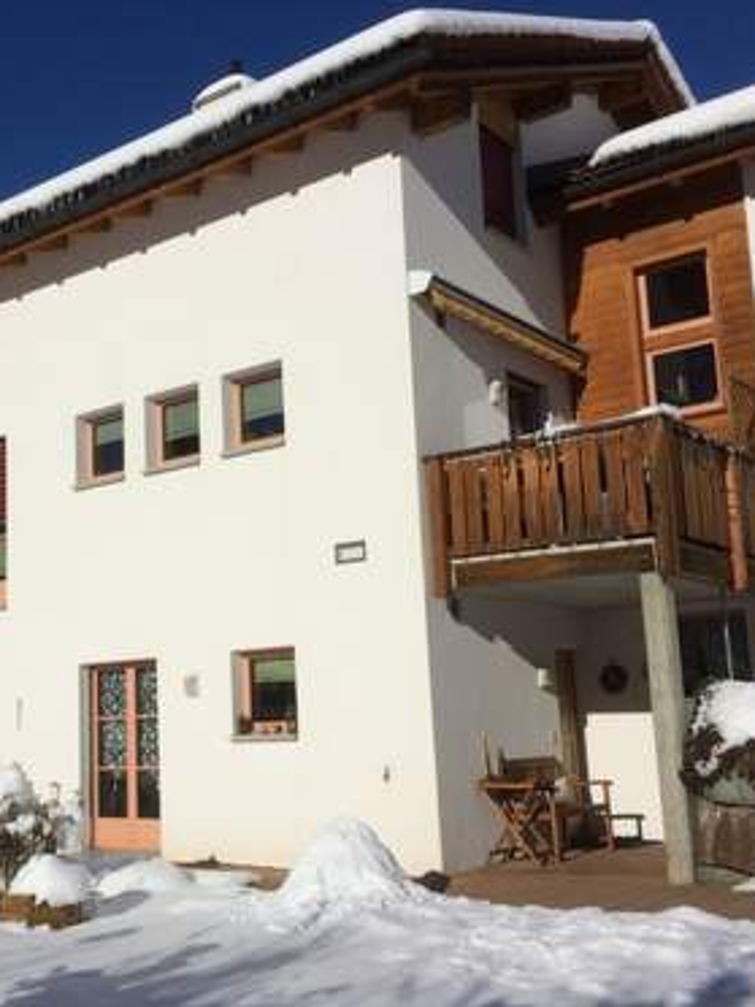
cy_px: 502
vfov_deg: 47.9
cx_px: 214
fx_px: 1134
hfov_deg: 36.2
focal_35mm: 39
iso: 40
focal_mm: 4.15
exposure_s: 1/8264
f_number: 2.2
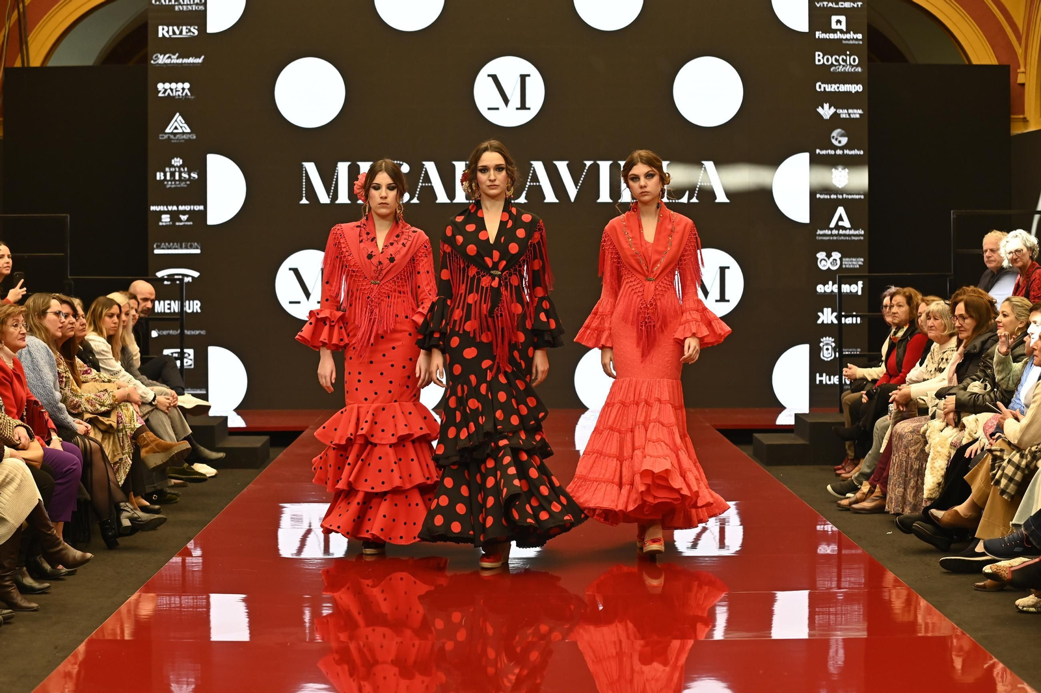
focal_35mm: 70
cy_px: 346
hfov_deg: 28.9
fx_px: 2023
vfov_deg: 19.4
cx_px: 520
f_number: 4
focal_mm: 70
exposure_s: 1/800
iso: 1000
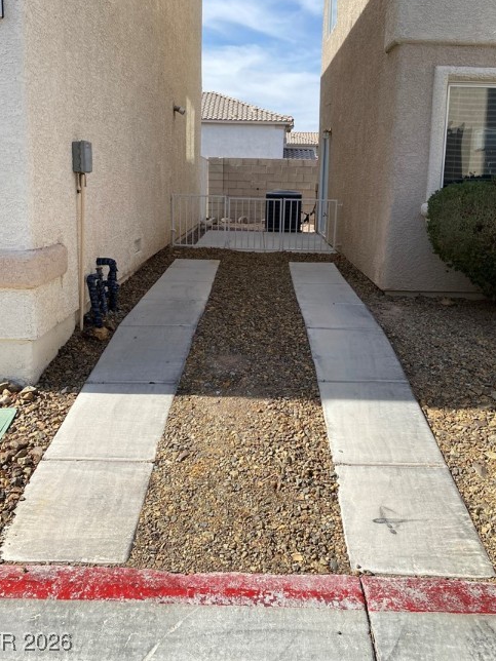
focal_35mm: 31
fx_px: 592
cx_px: 263
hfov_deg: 45.4
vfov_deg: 58.0
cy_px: 270
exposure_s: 1/2410
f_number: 1.8
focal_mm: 4.25
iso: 32
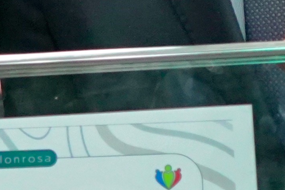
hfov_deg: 9.3
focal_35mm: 219
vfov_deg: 6.2
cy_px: -52
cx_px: -13
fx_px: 1733
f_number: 3.5
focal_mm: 28
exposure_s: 1/50
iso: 3200
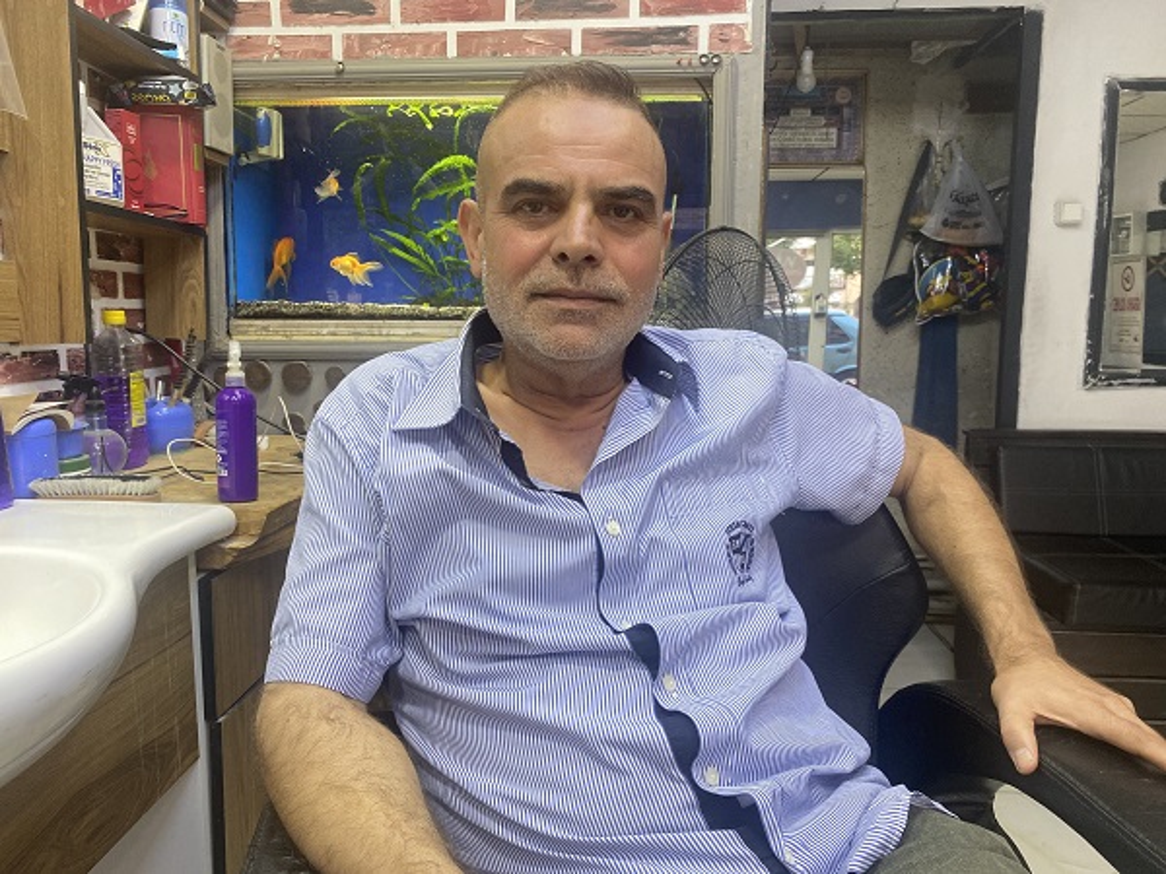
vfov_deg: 53.1
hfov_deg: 67.3
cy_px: 437
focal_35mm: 26
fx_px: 876
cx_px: 583
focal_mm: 4.25
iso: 100
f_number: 1.8
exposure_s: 1/50
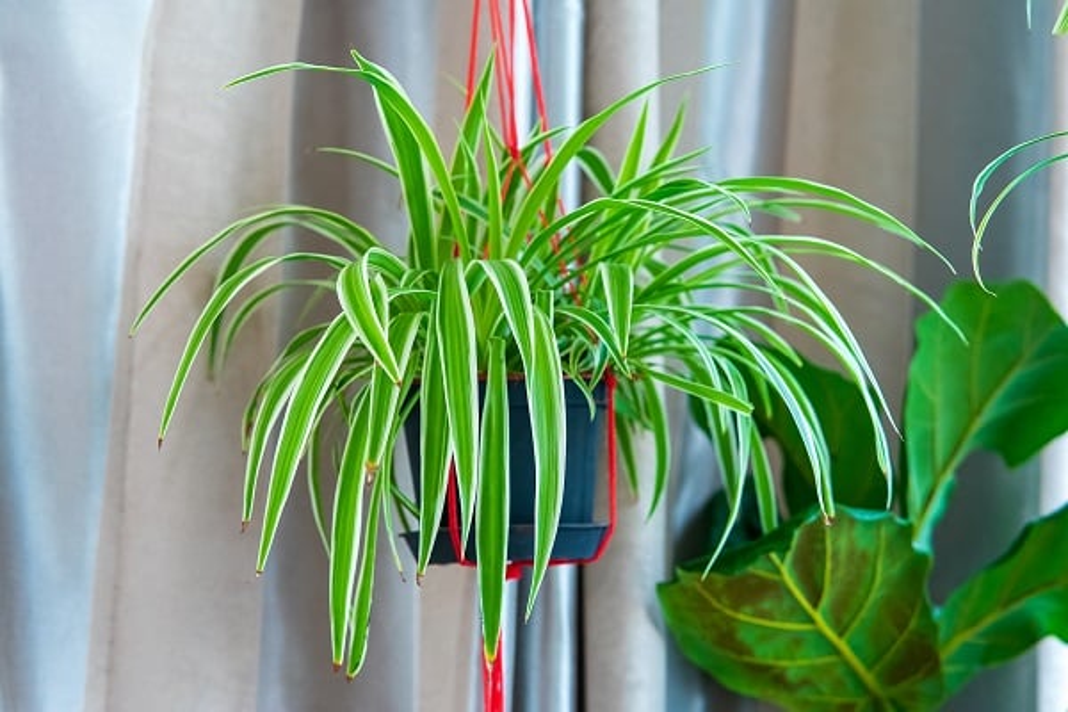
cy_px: 356
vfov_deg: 16.1
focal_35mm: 85
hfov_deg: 23.9
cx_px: 534
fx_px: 2521
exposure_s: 1/160
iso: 500
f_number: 4
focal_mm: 85
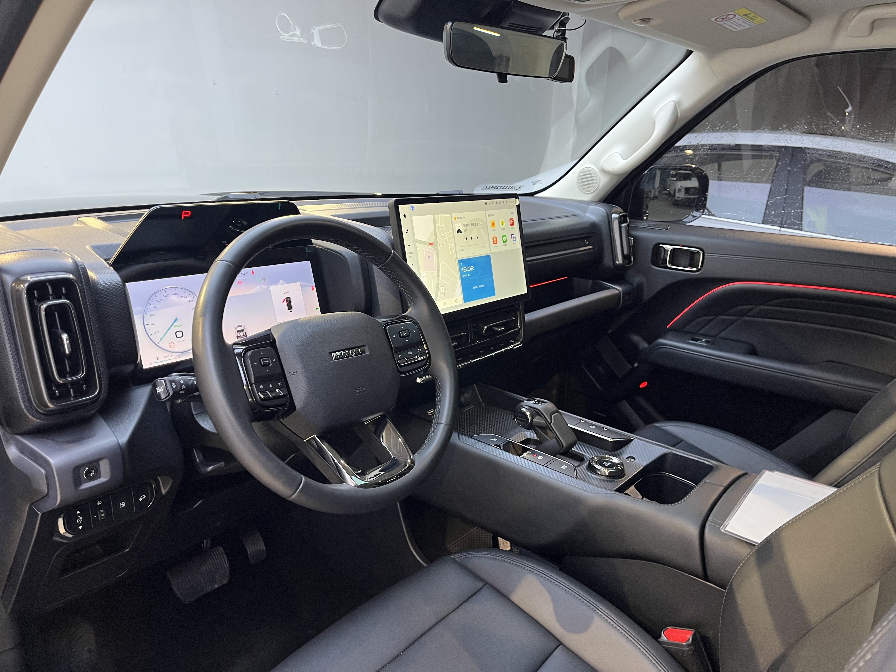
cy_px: 336
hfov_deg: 67.3
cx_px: 448
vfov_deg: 53.1
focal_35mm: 26
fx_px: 673
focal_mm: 5.1
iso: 80
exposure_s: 1/50
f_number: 1.6
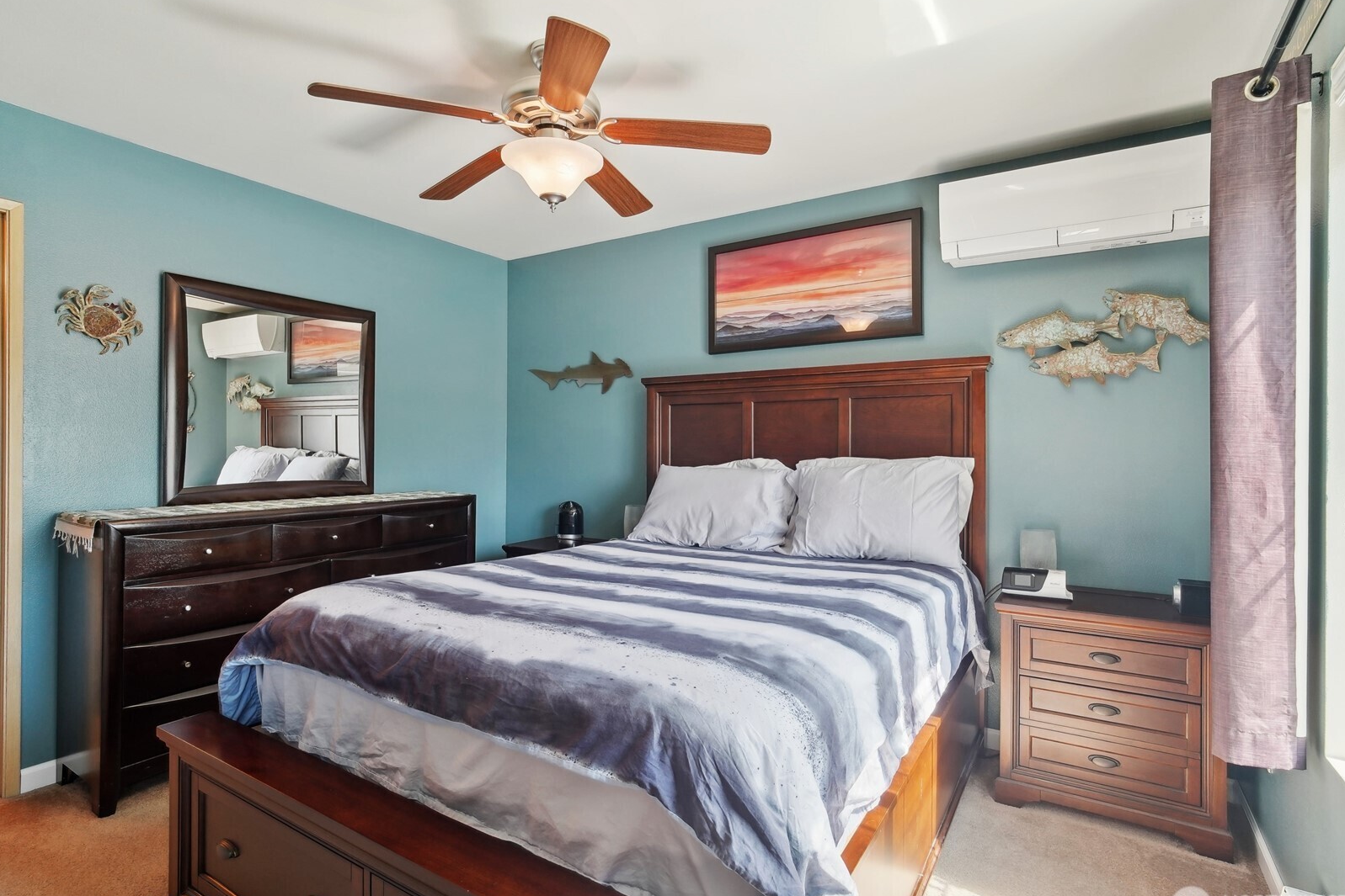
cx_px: 661
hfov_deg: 93.3
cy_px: 464
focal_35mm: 17
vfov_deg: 70.4
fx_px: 635
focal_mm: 16
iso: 1600
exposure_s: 1/50
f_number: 8
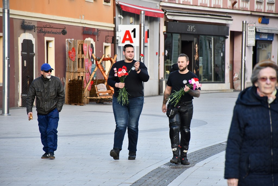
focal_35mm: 210
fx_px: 1622
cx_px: 139
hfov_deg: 9.8
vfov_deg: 6.5
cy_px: 93
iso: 800
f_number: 5.6
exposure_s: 1/800
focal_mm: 140
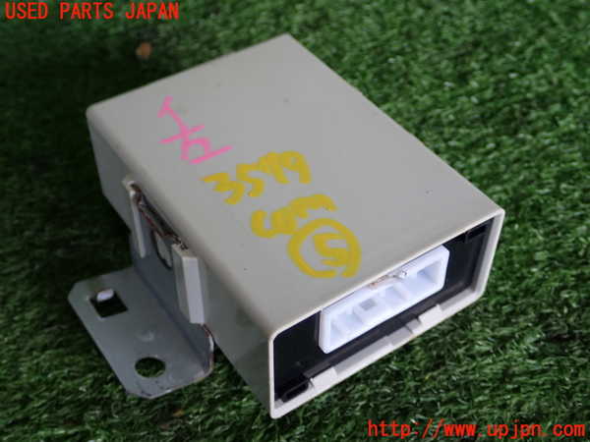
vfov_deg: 30.9
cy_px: 221
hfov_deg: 40.4
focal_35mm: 47
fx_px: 801
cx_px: 295
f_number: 3.1
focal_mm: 8.4
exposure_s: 1/60
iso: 200
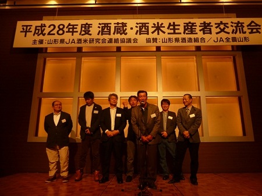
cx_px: 131
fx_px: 189
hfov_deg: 69.4
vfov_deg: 54.8
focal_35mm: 25
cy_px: 98
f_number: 3.1
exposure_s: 1/60
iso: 160
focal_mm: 4.5
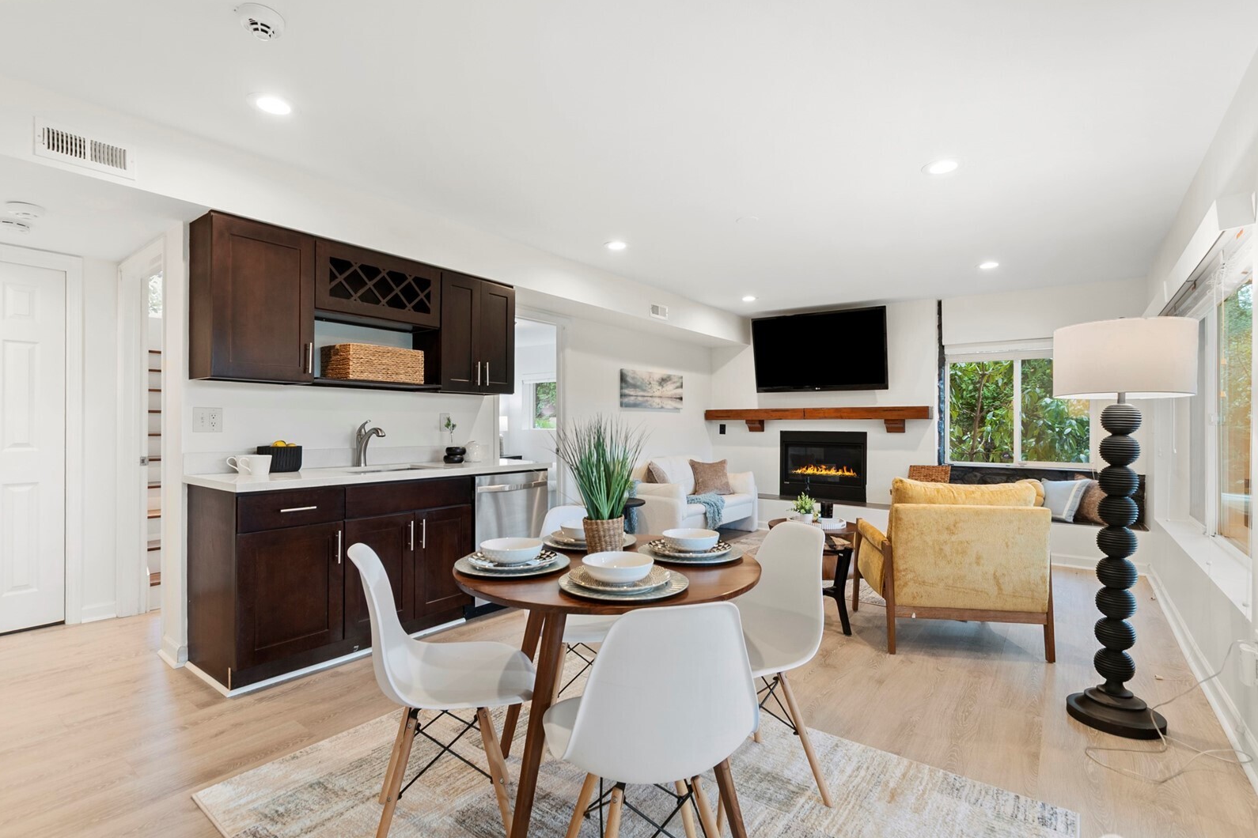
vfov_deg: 73.7
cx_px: 613
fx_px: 559
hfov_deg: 96.7
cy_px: 437
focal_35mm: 16
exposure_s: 2.5
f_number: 8
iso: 100
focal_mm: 10
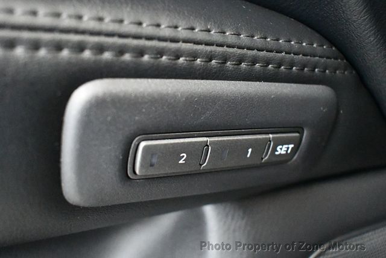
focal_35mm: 36
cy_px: 129
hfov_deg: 53.1
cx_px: 193
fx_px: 386
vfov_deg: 36.9
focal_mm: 18
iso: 12800
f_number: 3.5
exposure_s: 1/60
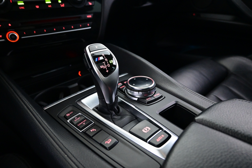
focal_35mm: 24
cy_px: 84
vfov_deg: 53.1
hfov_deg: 73.7
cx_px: 126
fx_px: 168
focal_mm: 16
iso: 3600
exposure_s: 1/25
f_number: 3.5
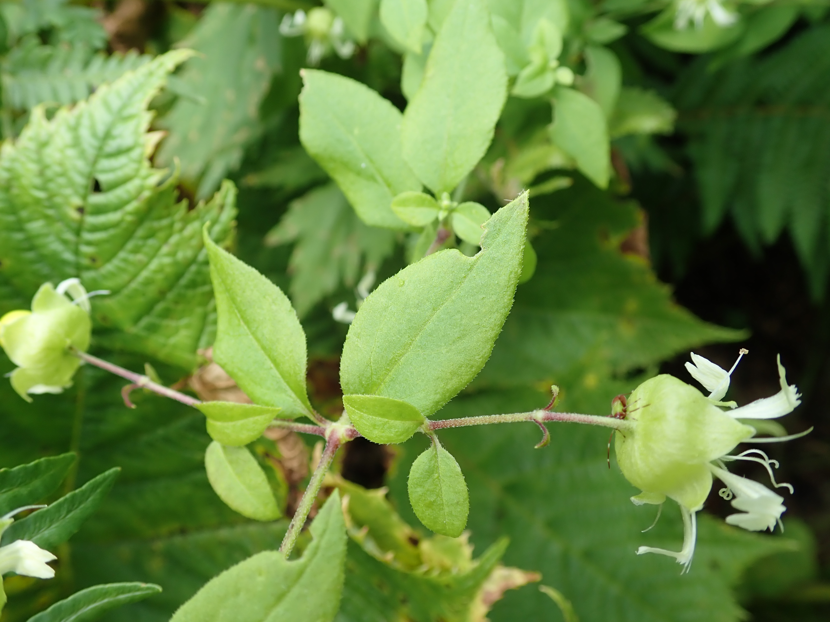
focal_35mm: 30
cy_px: 311
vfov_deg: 46.8
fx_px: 719
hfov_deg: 60.0
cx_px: 415
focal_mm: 5.5
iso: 100
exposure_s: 1/125
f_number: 3.2
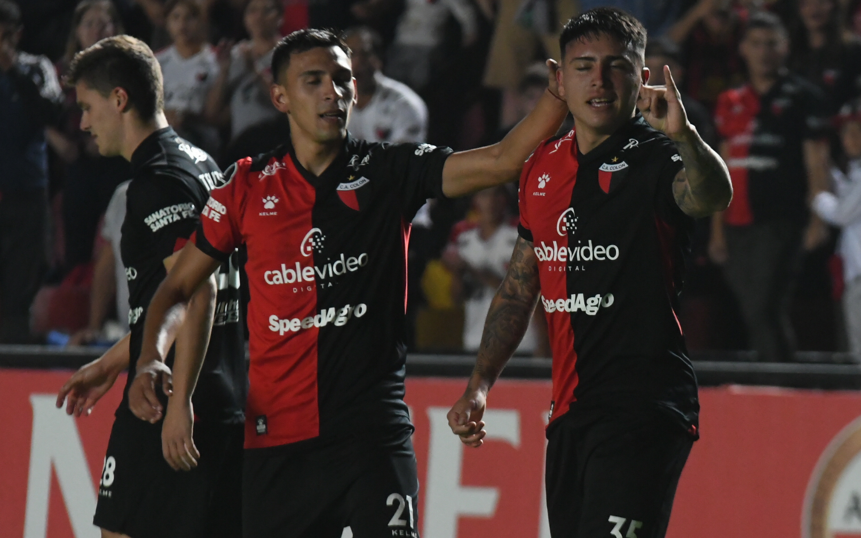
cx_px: 430
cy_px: 270
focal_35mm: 307
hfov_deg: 6.8
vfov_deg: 4.3
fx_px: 7204
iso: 5000
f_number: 4.5
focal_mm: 200
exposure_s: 1/800
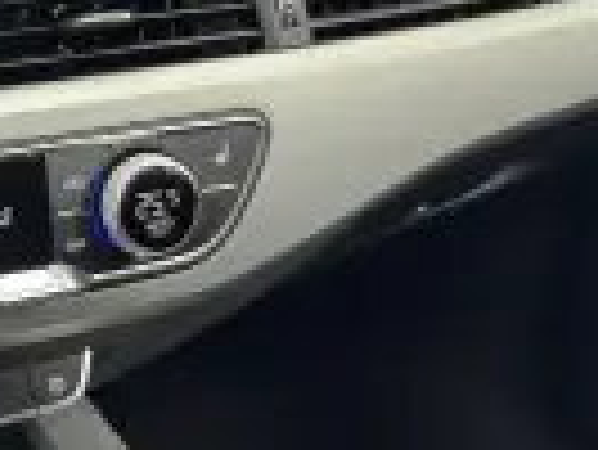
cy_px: 54
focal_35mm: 65
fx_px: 1124
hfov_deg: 26.2
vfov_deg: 22.1
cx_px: -139
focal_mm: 6.76
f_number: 1.78
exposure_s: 1/50
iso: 500
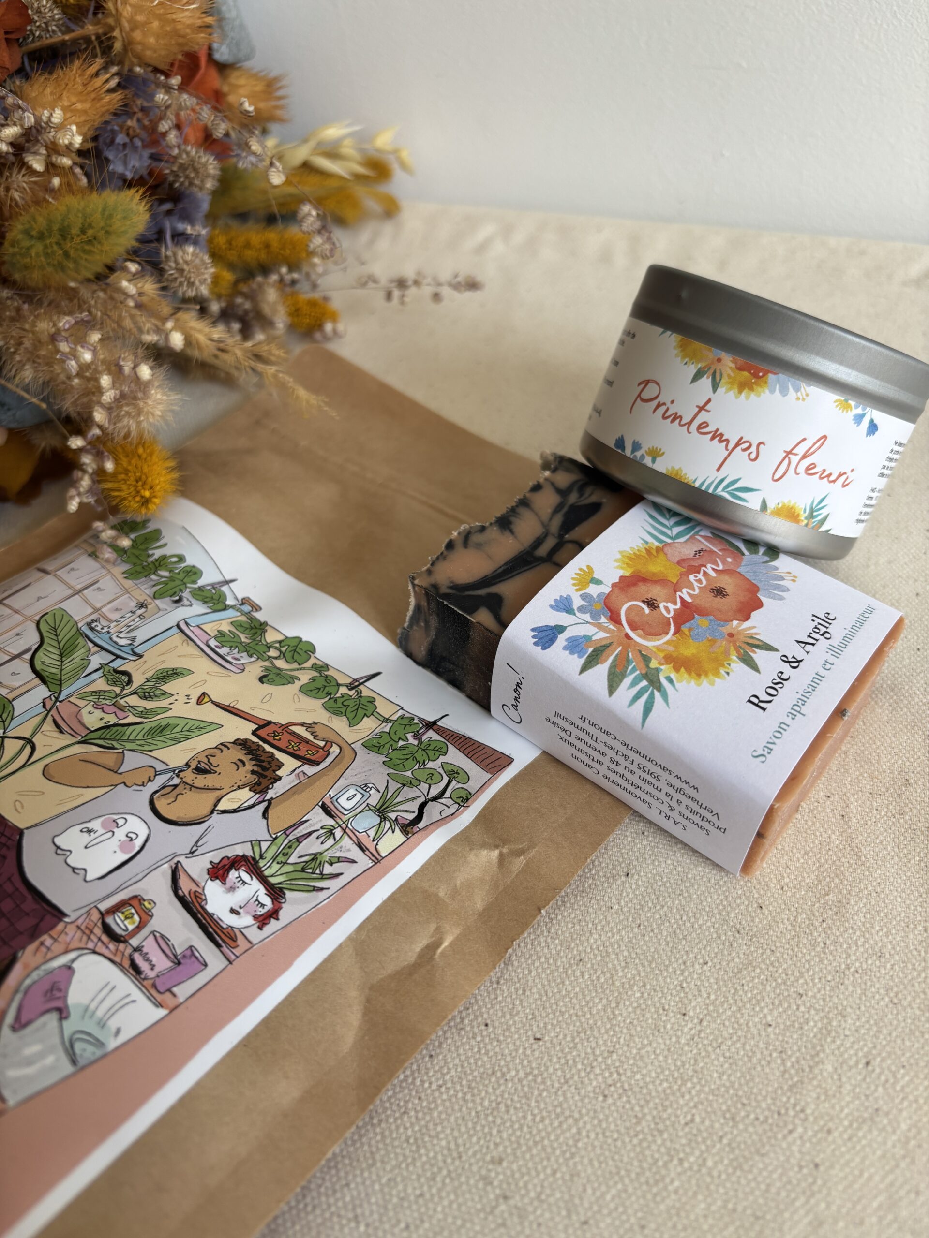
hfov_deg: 53.1
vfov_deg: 67.3
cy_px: 619
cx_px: 464
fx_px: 930
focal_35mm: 26
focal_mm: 5.96
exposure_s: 1/121
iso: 50
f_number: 1.6
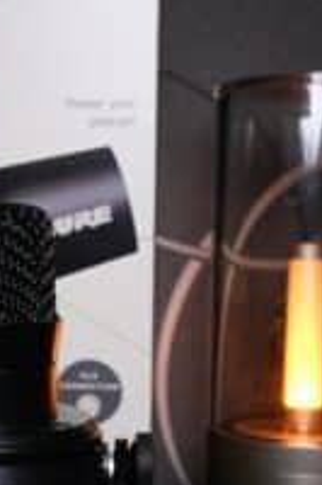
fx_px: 1021
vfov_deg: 26.6
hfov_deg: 17.2
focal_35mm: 76
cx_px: -53
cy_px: 308
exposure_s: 1/38
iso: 640
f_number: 8
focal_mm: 25.7
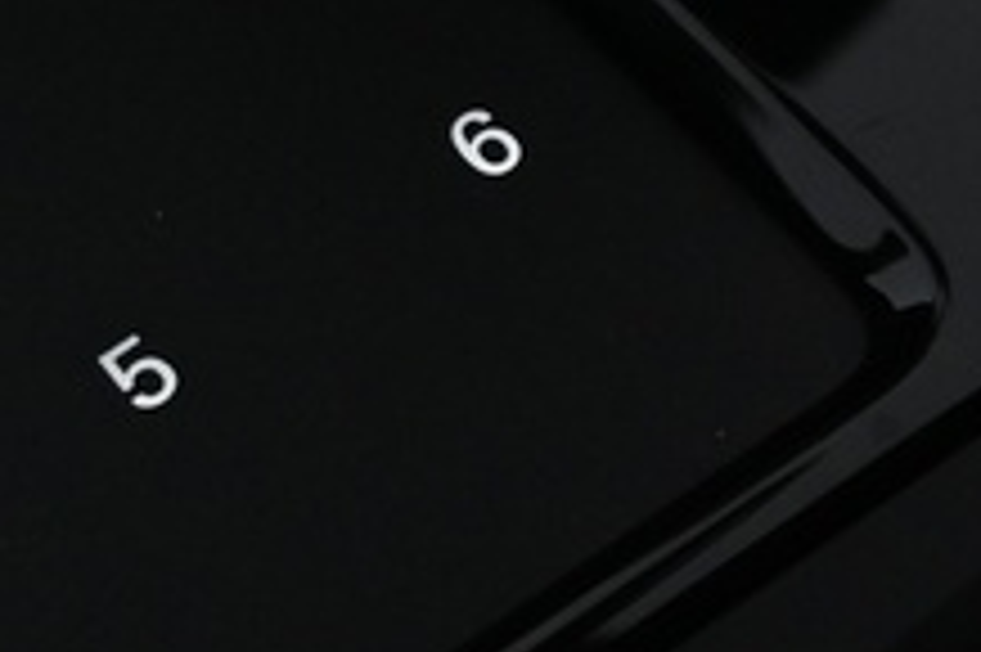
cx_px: 1408
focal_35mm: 201
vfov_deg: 6.8
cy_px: 121
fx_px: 5473
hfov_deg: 10.0
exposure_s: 1/30
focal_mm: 18
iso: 500
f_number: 3.5
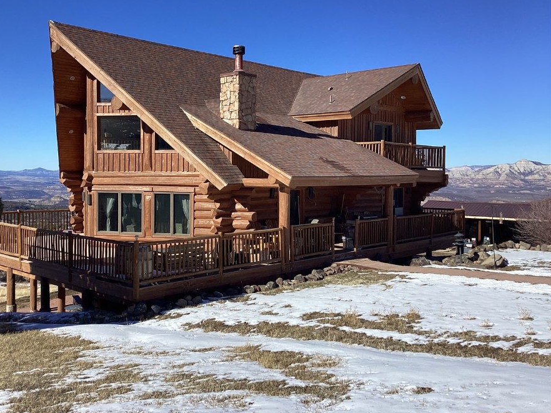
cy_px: 184
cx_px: 232
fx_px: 573
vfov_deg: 39.6
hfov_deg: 51.2
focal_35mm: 36
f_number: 2.4
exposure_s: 1/1664
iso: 25
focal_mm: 3.3
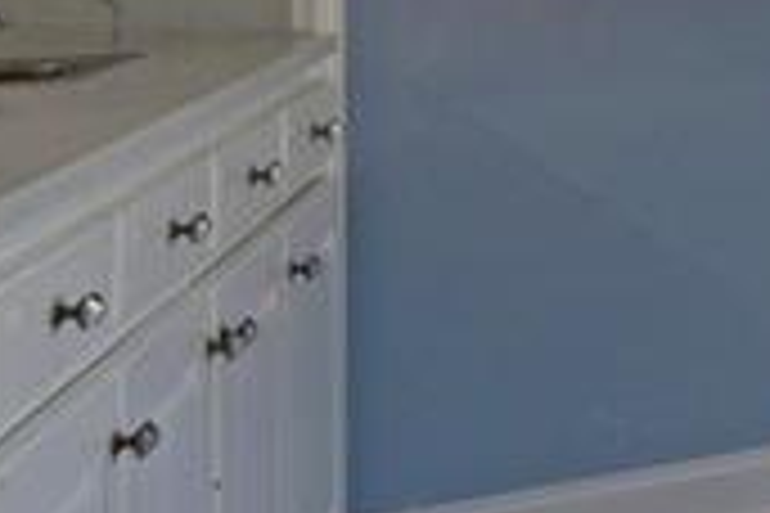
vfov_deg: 16.8
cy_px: -99
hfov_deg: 12.2
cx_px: 2202
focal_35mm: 78
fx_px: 1668
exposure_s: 1/6
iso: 100
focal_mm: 13
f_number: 11
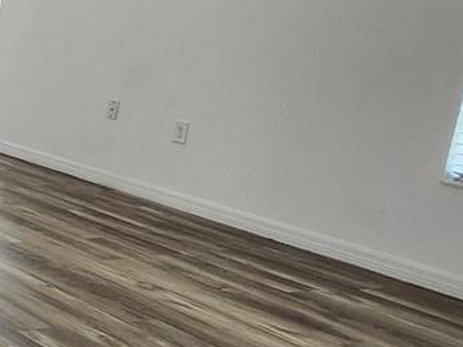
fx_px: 802
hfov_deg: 19.0
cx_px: -470
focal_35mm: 60
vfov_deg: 24.4
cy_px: 164
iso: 160
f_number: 2.2
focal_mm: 1.74
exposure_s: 1/60
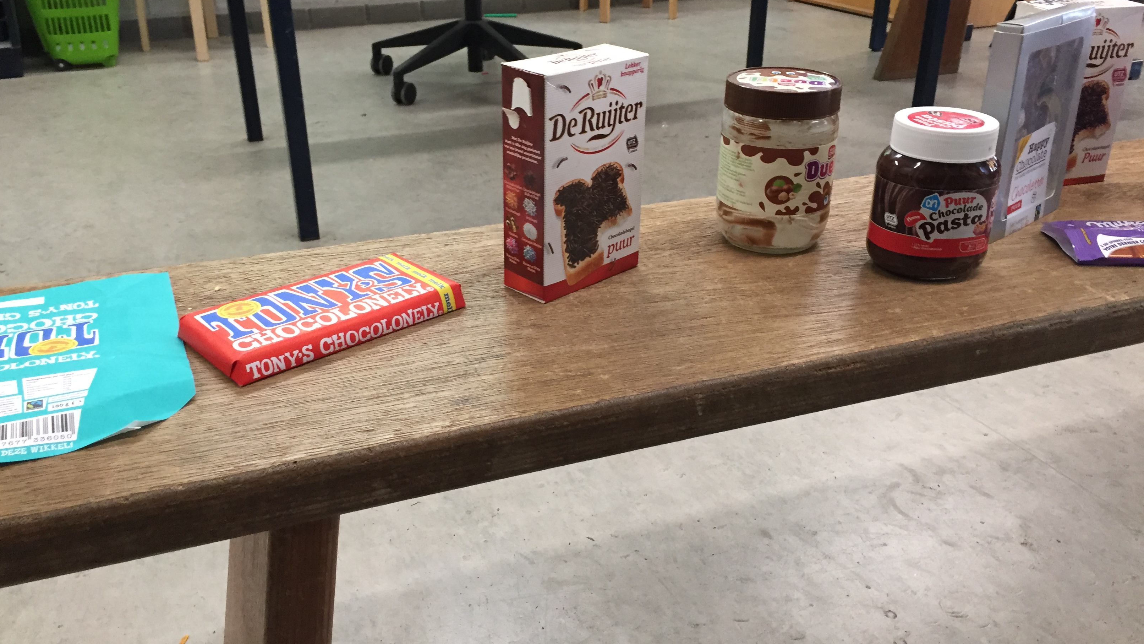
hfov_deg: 61.0
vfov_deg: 36.6
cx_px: 565
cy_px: 283
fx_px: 971
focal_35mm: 32
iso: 200
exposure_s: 1/33
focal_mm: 4.15
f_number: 2.2
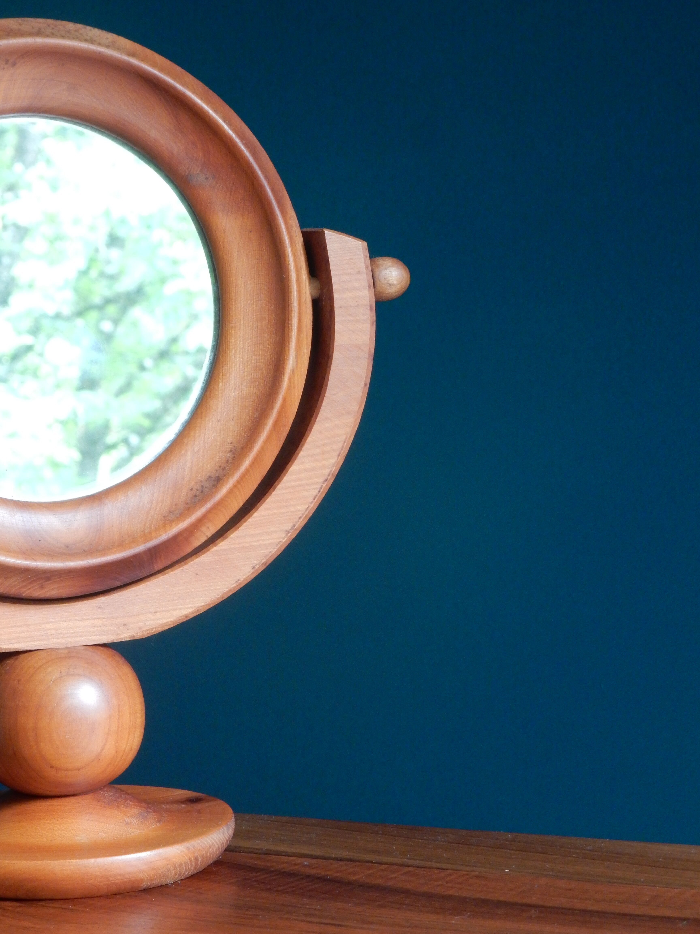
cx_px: 350
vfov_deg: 16.8
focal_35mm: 117
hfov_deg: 12.7
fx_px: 3155
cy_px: 467
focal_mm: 20.9
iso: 400
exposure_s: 1/13
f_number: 5.6
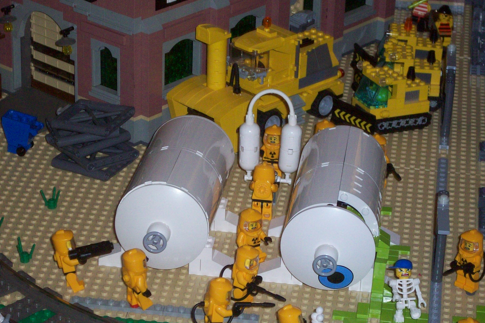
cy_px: 180
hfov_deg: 16.4
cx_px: 255
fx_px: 1684
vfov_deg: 11.0
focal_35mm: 125
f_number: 5.2
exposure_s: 1/128
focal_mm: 18.6
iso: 200
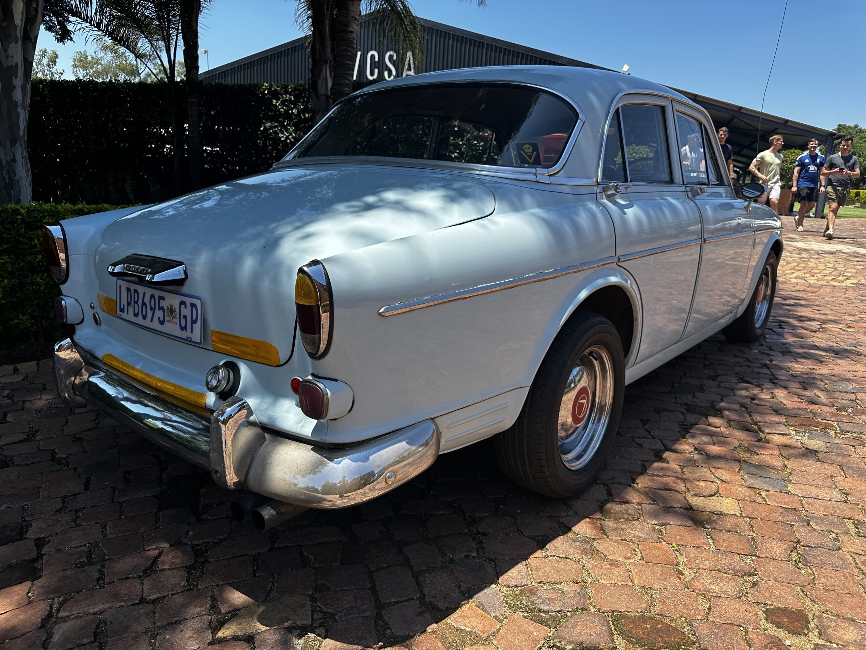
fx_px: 600
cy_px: 325
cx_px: 433
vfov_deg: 56.8
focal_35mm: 24
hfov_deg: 71.6
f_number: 1.78
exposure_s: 1/2591
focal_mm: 6.86
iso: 80
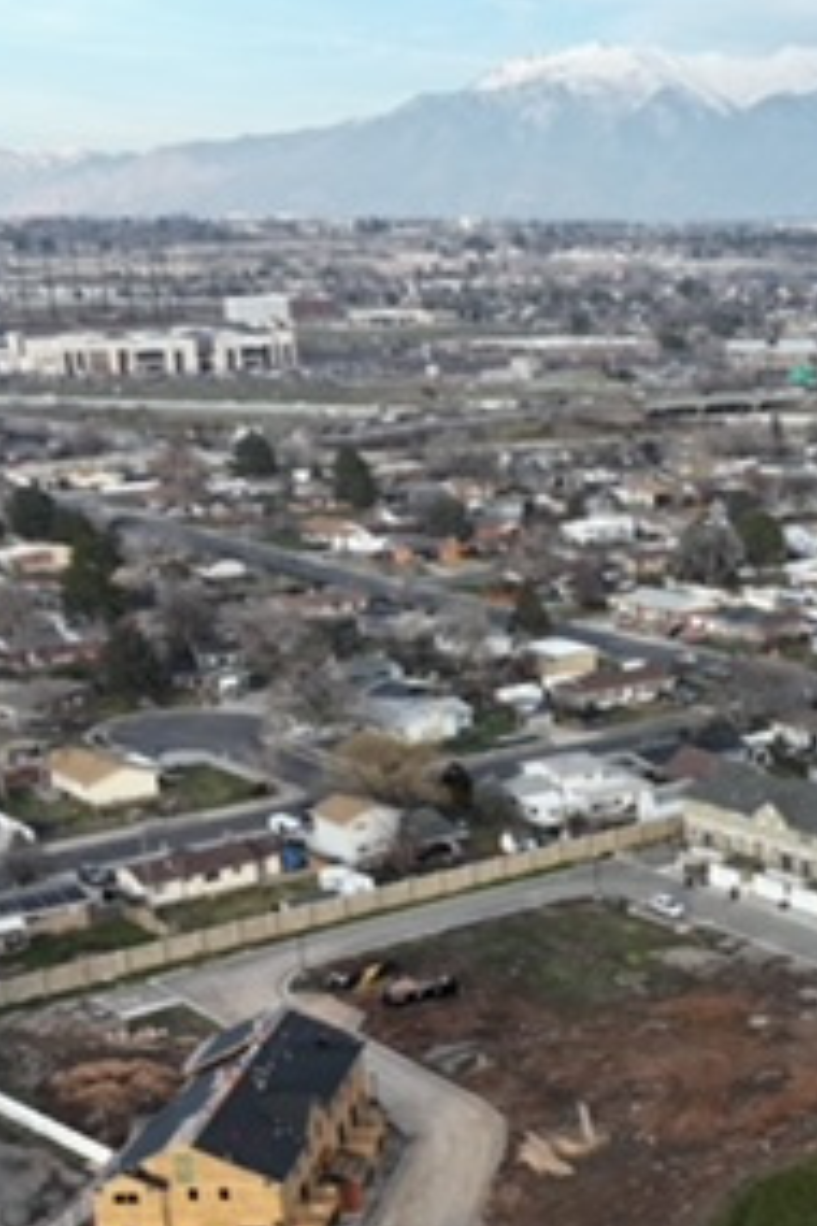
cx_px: 903
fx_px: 1906
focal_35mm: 56
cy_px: 951
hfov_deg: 22.8
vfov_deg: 34.7
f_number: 2.8
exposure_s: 1/500
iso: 110
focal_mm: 12.29
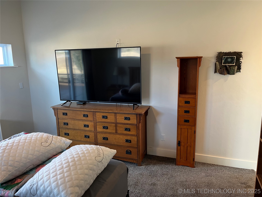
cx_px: 131
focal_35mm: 26
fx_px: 197
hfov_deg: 67.3
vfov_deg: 53.1
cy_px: 98
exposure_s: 1/60
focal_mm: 5.1
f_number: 1.6
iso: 125
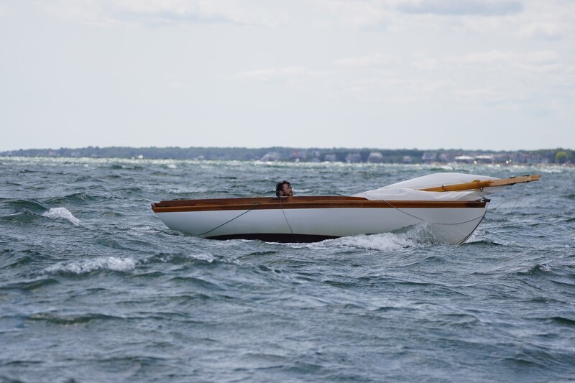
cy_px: 192
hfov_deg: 8.3
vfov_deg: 5.5
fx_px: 3952
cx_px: 288
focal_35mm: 248
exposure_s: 1/1250
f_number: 5
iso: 200
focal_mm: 165
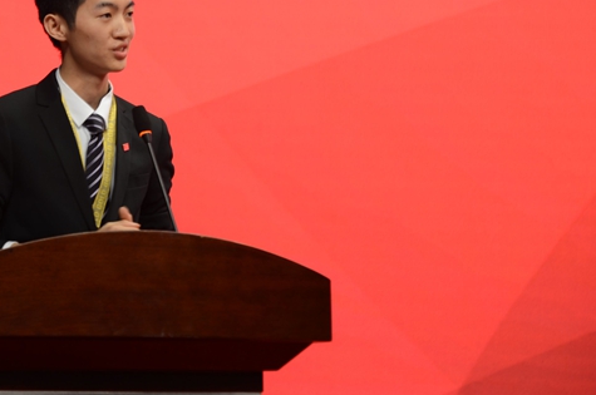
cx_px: 46
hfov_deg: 14.3
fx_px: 2347
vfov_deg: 9.6
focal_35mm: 142
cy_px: 108
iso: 100
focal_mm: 50
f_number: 2.8
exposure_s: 1/15
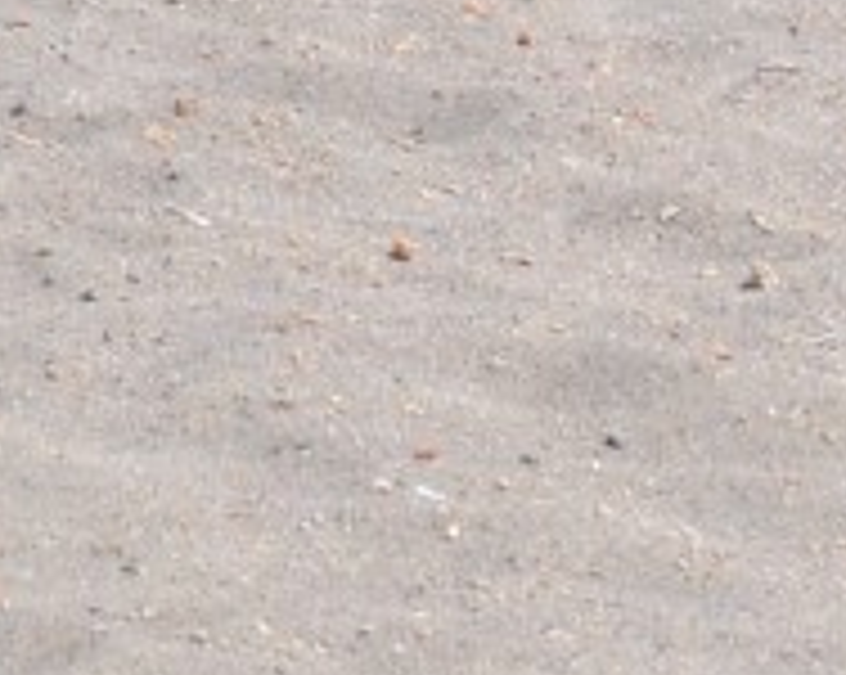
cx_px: 1388
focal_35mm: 1032
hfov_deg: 1.9
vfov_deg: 1.5
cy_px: 54
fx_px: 25813
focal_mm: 120
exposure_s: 1/640
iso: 100
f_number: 6.3
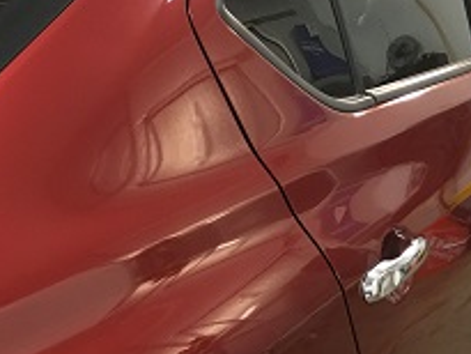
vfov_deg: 22.6
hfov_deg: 28.4
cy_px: 169
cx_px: 28
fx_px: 885
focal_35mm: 65
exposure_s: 1/30
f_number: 2.2
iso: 160
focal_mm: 4.15
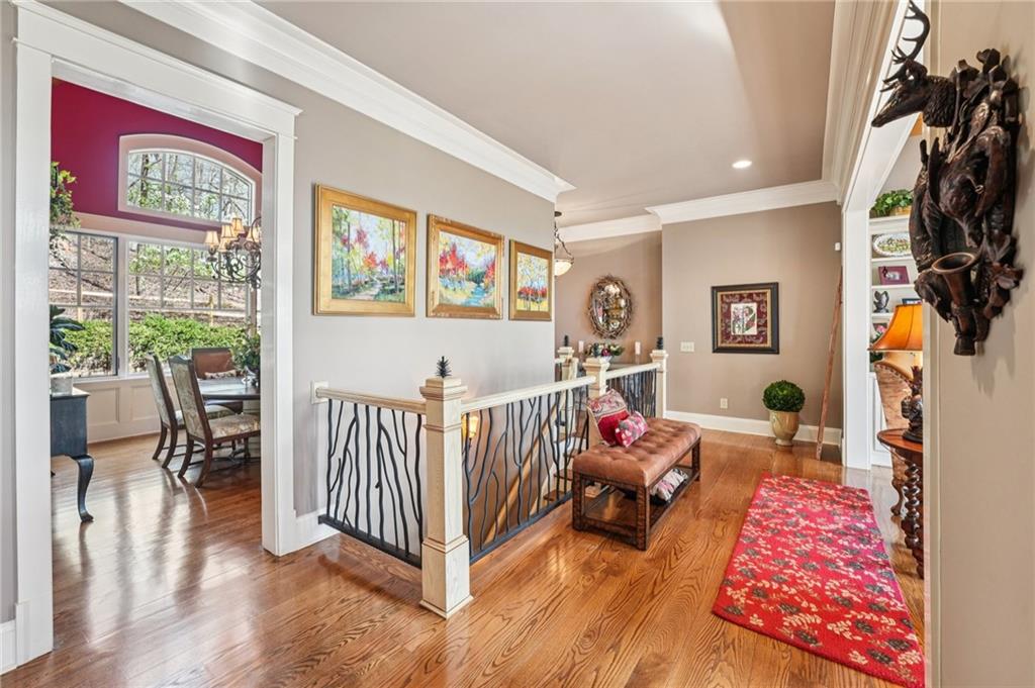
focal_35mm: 14
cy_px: 344
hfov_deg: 104.3
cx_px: 518
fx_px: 402
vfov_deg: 81.1
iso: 320
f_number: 8
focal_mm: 14
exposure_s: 1/8
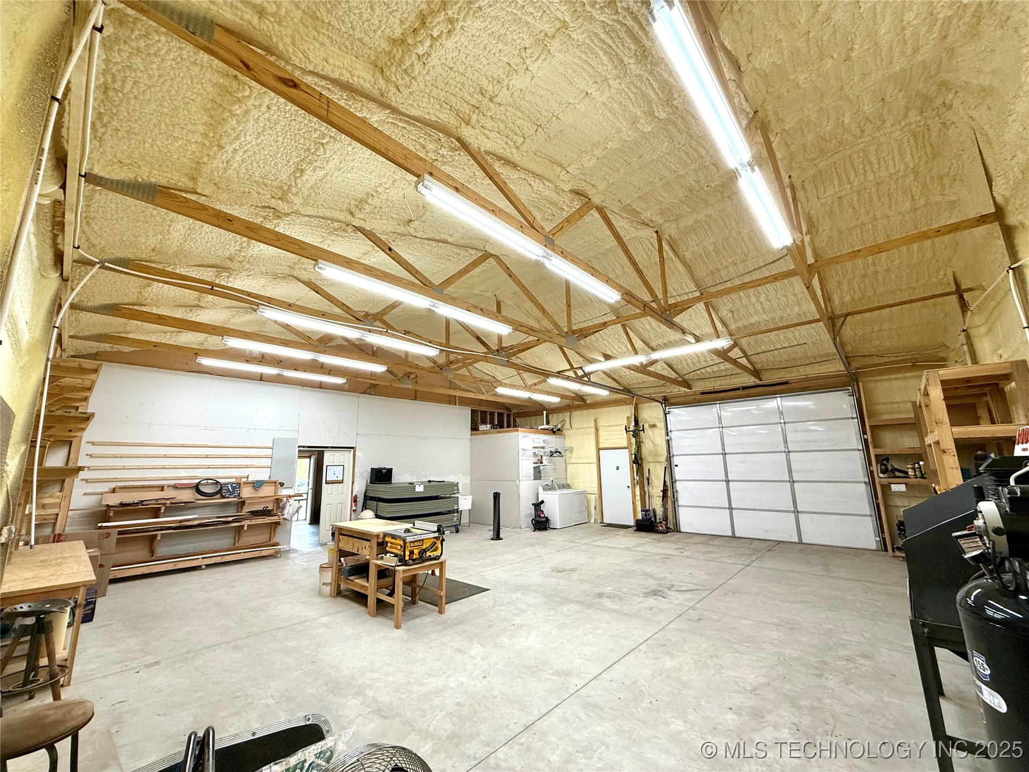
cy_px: 386
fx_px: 416
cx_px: 514
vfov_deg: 85.7
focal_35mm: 14
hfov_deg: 102.1
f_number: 2.2
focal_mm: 2.22
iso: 200
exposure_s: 1/120
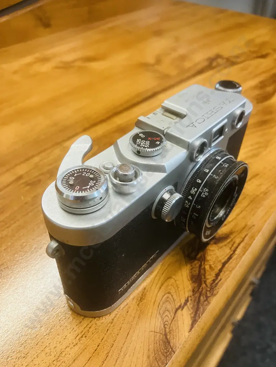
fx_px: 298
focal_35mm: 28
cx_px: 138
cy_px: 184
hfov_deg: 49.7
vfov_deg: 63.4
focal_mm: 3.99
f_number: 1.8
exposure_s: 1/50
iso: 250
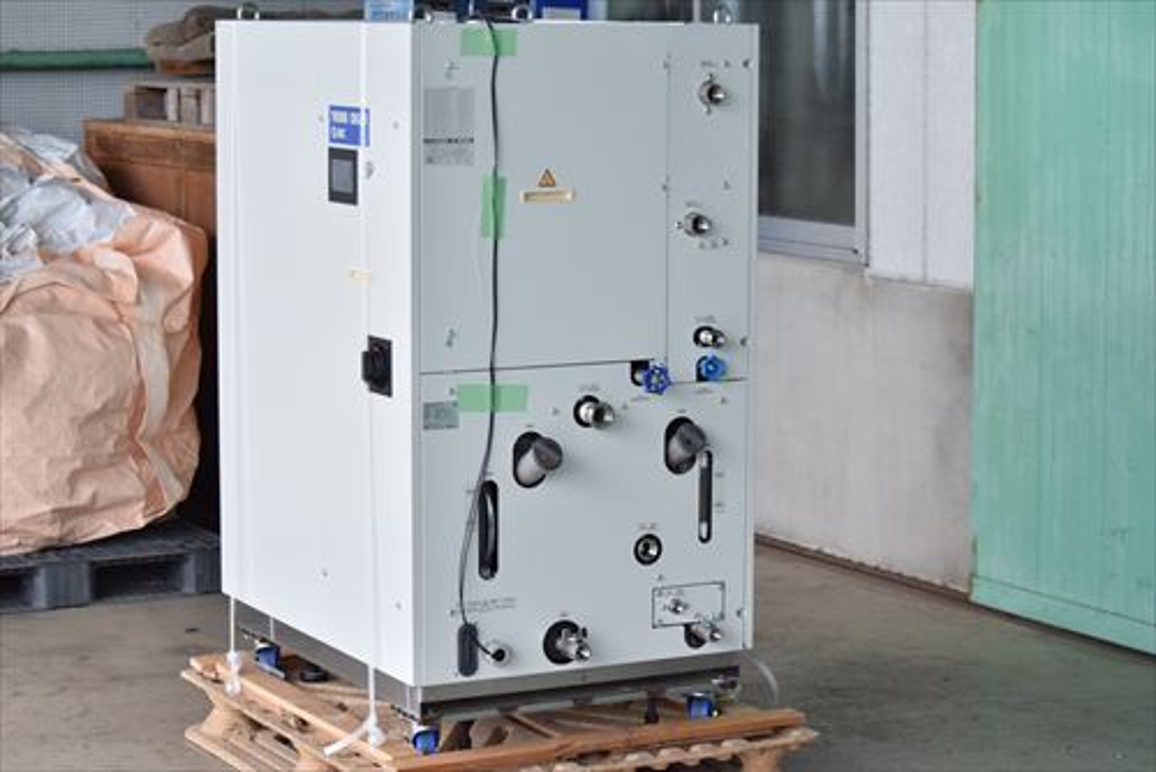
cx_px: 578
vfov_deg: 16.6
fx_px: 2651
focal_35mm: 82
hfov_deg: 24.6
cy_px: 386
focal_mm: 55
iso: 1250
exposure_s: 1/200
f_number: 6.3
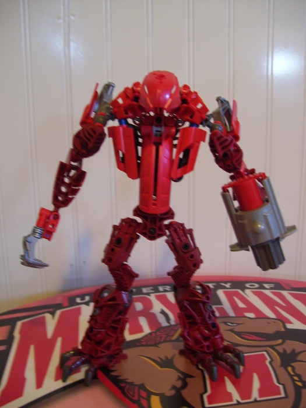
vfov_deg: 51.4
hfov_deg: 39.7
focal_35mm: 36
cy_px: 204
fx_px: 424
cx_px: 153
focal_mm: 6
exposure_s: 1/8
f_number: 2.7
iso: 160
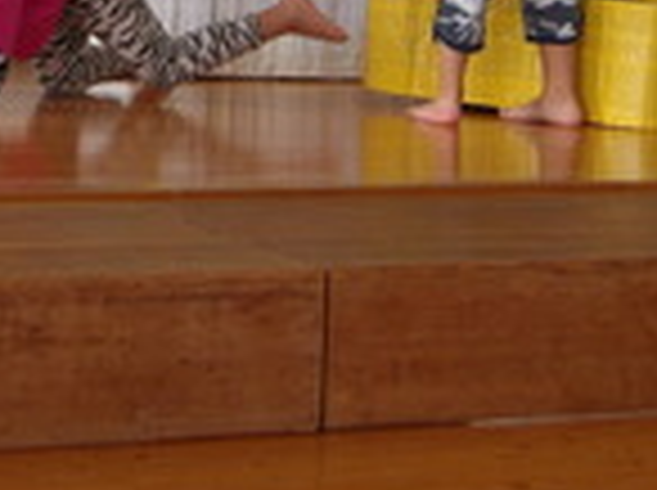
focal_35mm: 168
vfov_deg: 8.7
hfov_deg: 11.8
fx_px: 3183
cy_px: -85
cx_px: 166
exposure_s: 1/35
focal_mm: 12.5
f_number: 4.9
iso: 192
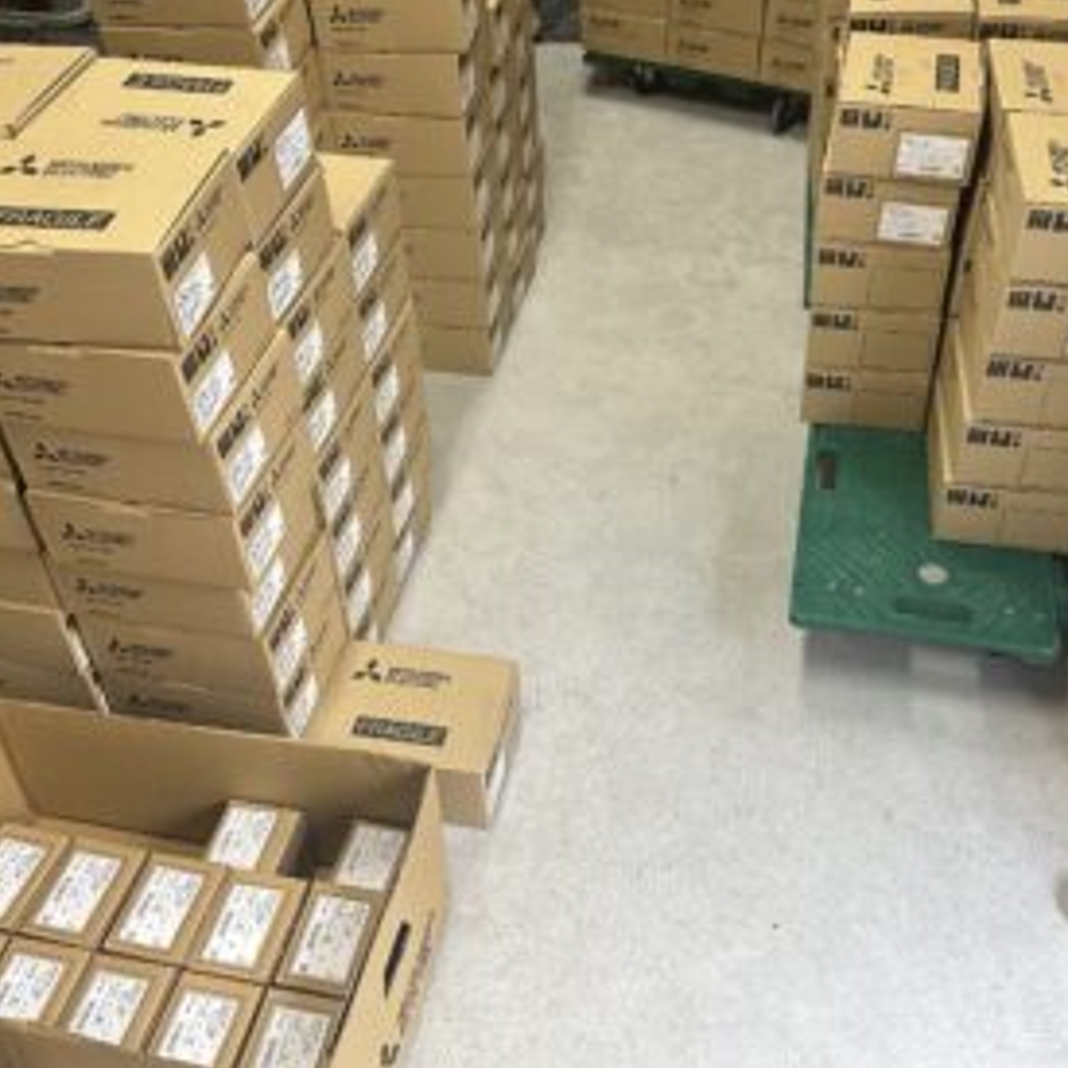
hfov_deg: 44.9
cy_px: 412
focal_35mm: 37
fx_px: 1292
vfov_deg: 44.6
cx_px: 555
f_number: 1.78
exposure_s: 1/121
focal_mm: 6.86
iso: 200
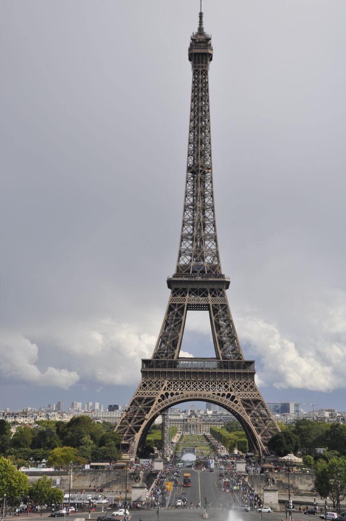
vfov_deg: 31.9
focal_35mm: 63
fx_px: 911
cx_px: 173
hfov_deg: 21.5
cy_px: 260
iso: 200
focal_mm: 42
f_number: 11
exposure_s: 1/500
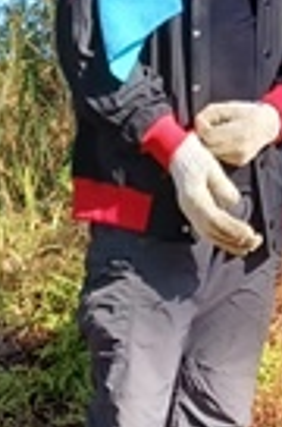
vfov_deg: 17.1
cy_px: -72
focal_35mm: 115
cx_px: 310
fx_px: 1358
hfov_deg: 11.7
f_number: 1.8
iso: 50
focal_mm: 4.6
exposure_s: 1/120
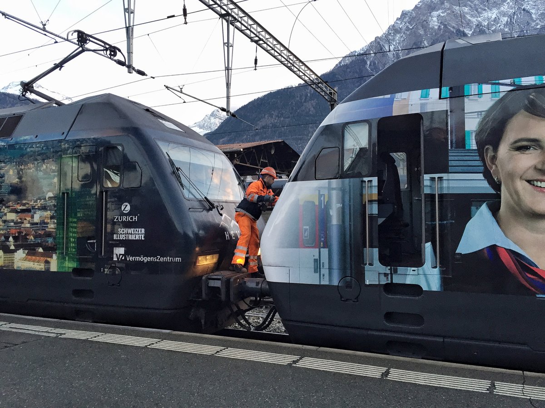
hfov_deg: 61.7
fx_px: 457
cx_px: 272
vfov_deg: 48.2
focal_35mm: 29
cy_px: 204
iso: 40
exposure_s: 1/30
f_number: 2.2
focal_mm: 4.15
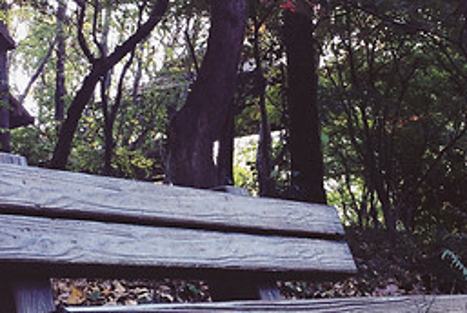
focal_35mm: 75
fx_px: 974
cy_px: 140
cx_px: 207
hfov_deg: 26.9
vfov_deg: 18.2
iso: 32
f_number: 2.2
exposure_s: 1/104
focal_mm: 4.15
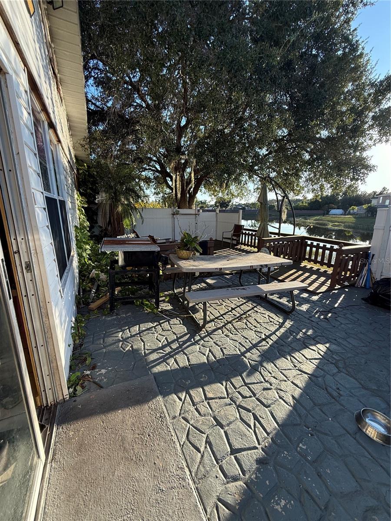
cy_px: 260
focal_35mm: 14
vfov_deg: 102.1
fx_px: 211
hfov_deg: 85.7
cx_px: 196
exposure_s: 1/585
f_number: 2.2
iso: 64
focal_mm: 2.22
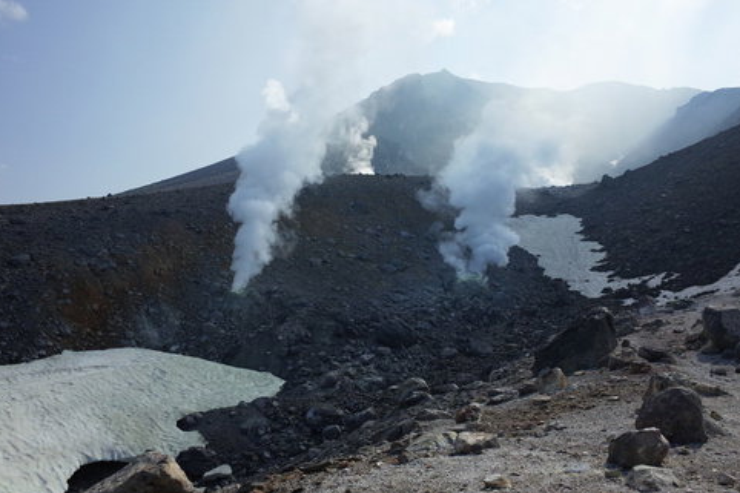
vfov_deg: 44.9
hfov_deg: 63.7
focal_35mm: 29
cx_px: 373
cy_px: 242
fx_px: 596
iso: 400
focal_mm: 18.3
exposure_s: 1/2000
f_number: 3.2
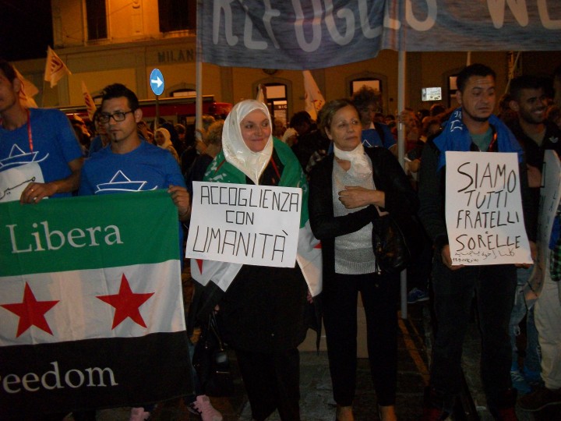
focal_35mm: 32
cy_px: 210
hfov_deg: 56.8
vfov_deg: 44.2
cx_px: 280
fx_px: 519
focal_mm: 5.7
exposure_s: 1/60
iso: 400
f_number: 2.9
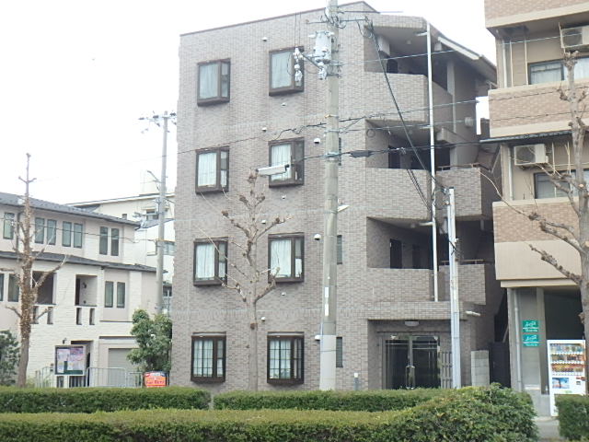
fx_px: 834
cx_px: 294
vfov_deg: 29.7
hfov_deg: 38.9
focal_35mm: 49
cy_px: 221
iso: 320
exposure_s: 1/50
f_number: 5.2
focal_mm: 8.7
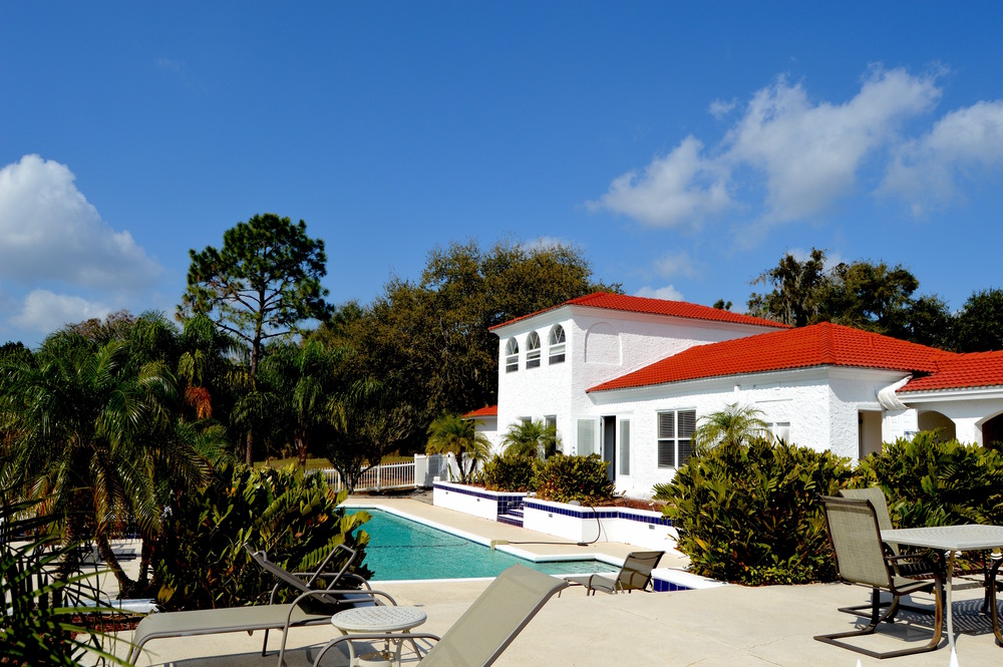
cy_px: 334
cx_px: 502
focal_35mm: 27
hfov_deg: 67.4
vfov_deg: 47.9
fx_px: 752
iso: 100
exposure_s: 1/320
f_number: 9
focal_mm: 18
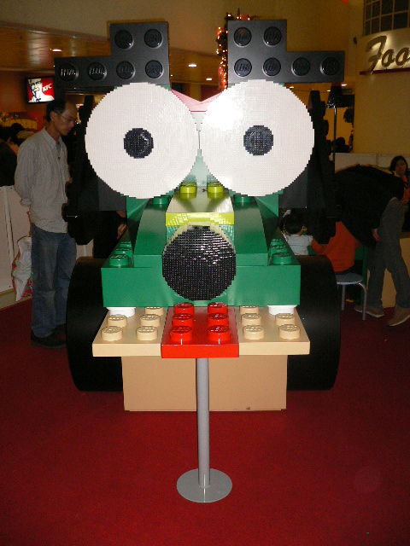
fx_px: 553
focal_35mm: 35
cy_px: 273
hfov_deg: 40.7
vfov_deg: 52.6
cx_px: 205
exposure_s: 1/60
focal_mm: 5.8
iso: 200
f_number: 2.8
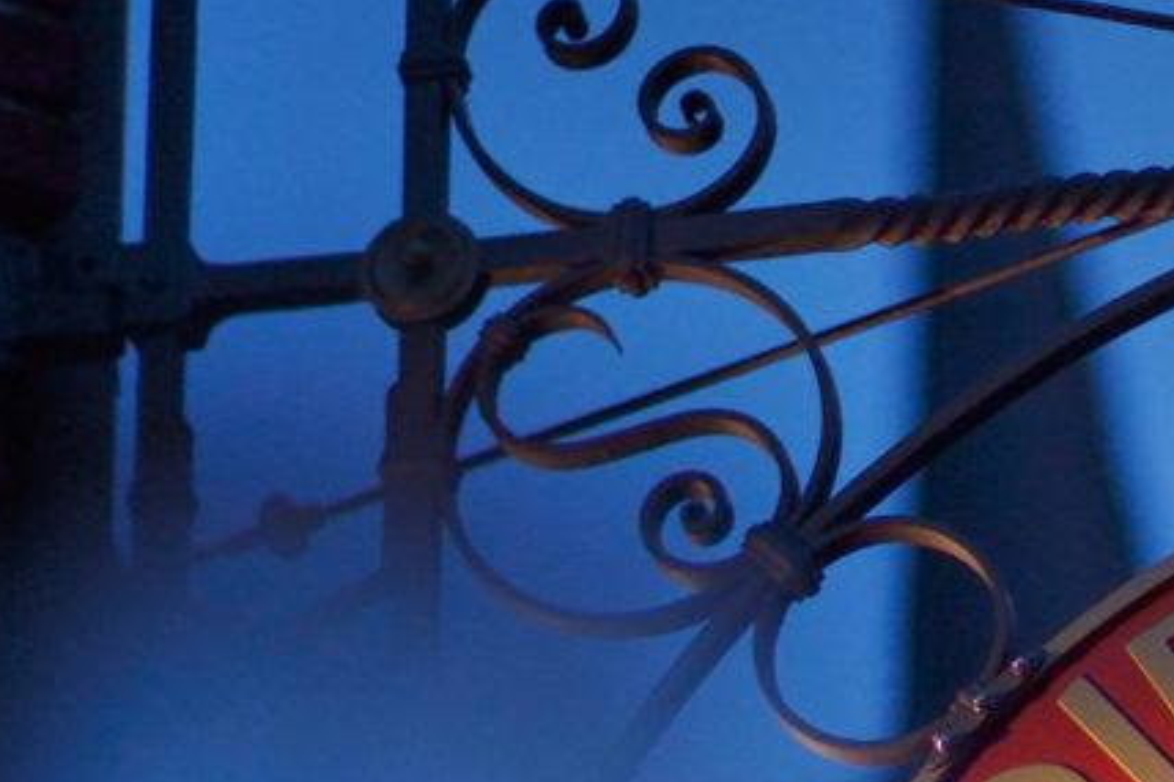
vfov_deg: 4.3
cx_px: 1657
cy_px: 1063
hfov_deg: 6.4
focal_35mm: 318
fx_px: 10366
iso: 1600
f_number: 2
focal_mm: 85
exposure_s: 1/1250
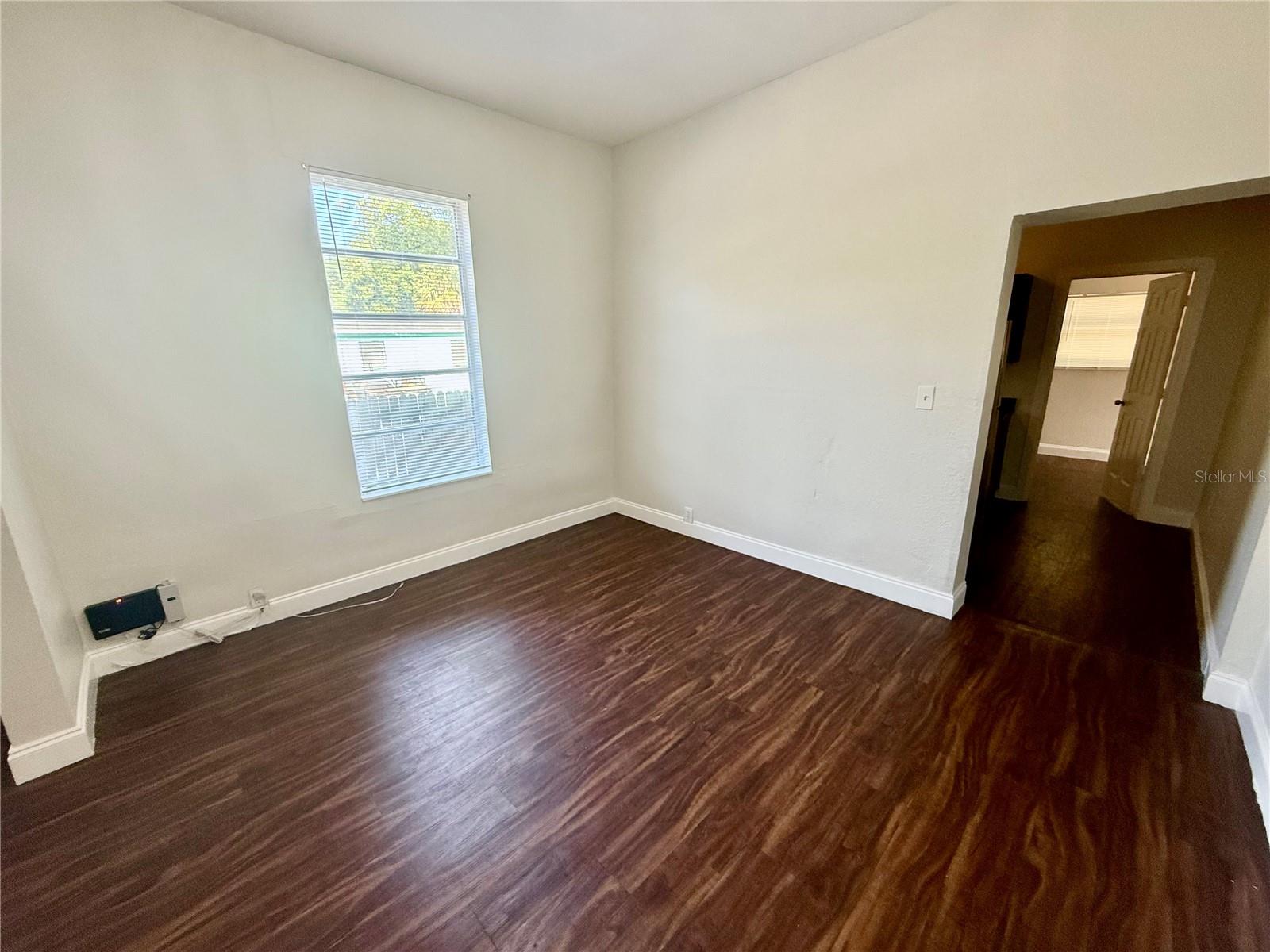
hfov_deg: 102.1
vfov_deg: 85.7
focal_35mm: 14
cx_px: 635
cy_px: 476
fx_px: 514
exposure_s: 1/120
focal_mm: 2.22
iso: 200
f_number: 2.2
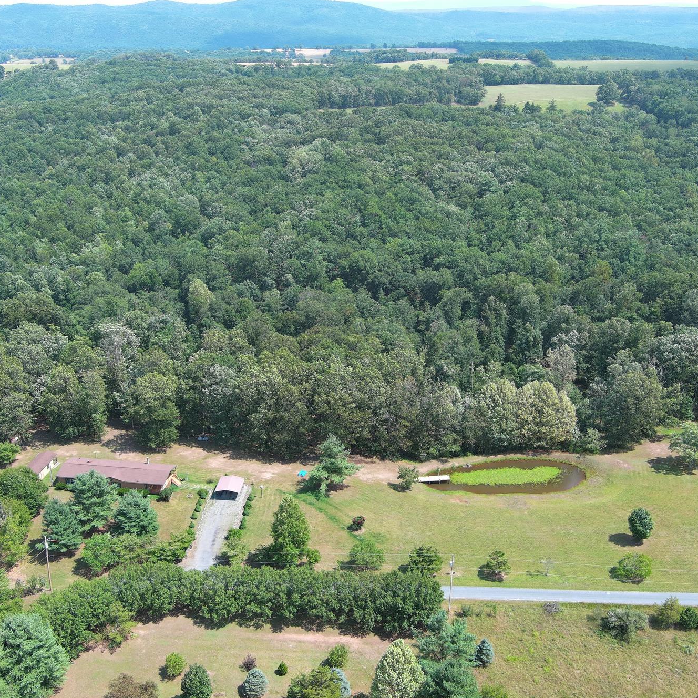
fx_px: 867
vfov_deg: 43.9
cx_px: 358
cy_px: 342
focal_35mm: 38
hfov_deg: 43.9
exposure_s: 1/512
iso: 100
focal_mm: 10.57
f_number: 2.8
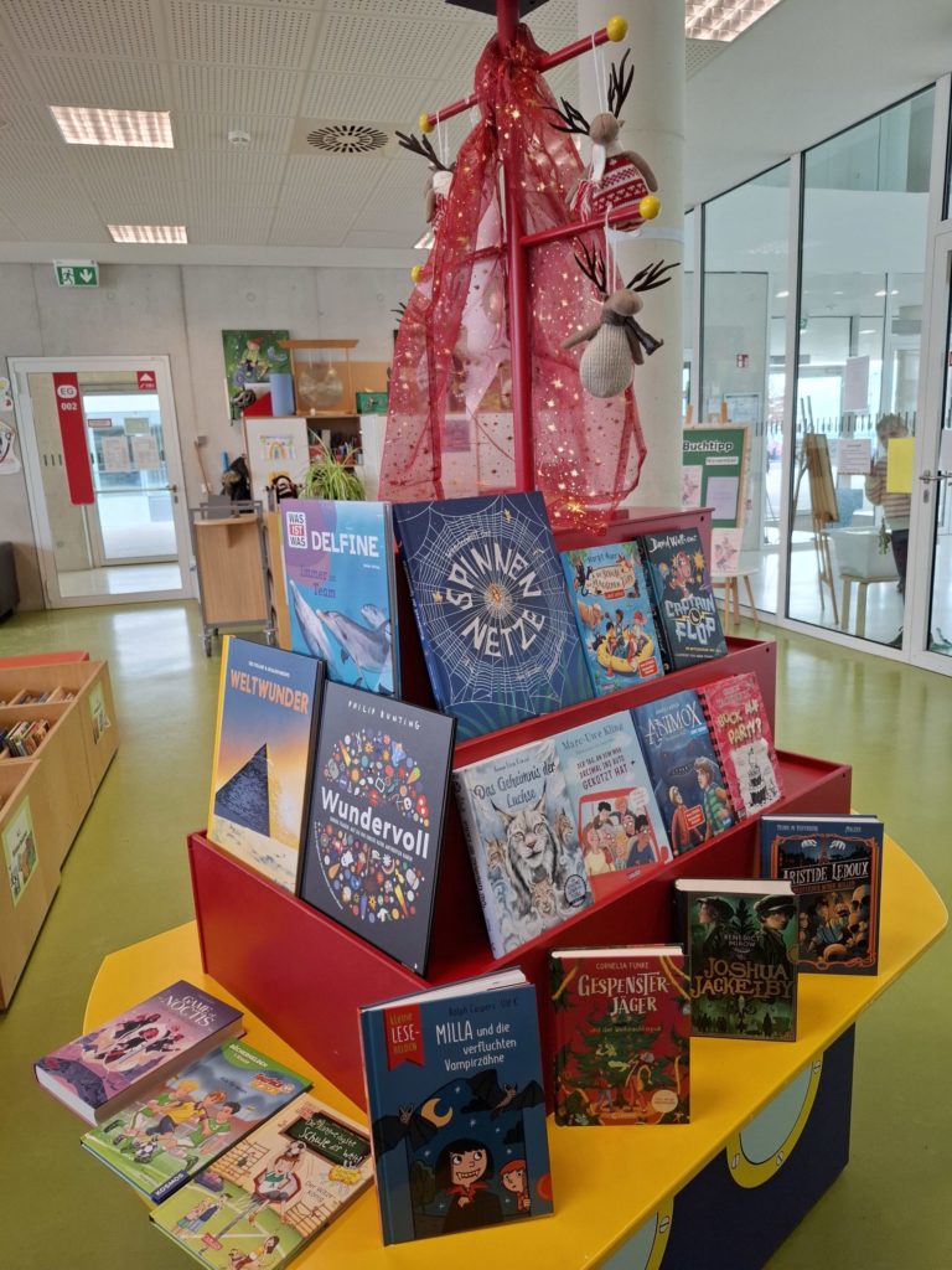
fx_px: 843
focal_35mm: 23
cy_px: 635
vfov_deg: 73.9
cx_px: 476
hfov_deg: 58.9
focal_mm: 5.54
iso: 125
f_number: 1.8
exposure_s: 1/100
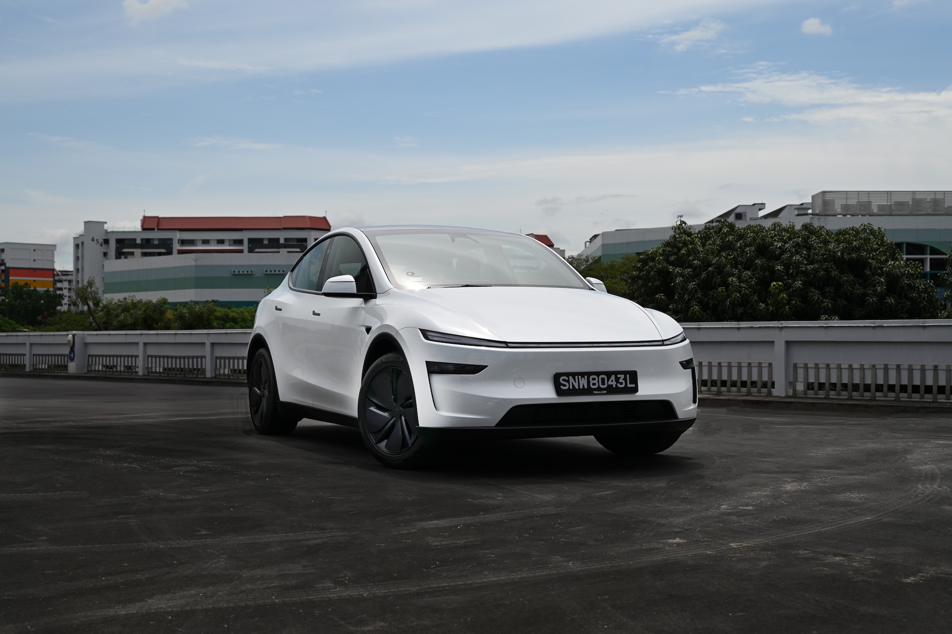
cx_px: 476
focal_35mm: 46
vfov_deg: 29.2
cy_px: 317
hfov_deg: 42.7
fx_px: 1216
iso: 100
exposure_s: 1/500
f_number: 5.6
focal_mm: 46
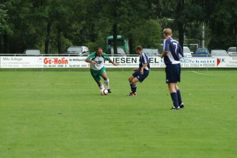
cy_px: 79
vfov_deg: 4.6
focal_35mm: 300
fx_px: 1973
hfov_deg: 6.9
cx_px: 118
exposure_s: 1/350
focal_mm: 200
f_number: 5
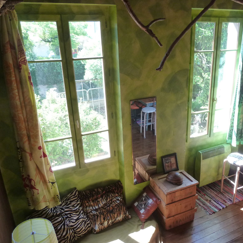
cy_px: 123
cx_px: 153
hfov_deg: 53.4
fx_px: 238
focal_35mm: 30
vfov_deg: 54.0
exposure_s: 1/30
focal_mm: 4.1
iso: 200
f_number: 3.3
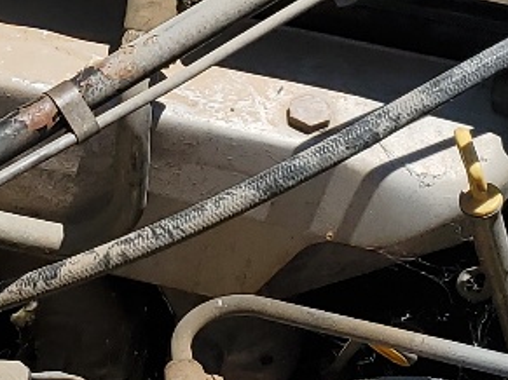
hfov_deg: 13.7
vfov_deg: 10.2
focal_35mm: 143
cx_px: 47
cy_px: -56
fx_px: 2098
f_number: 1.5
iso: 50
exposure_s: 1/5000
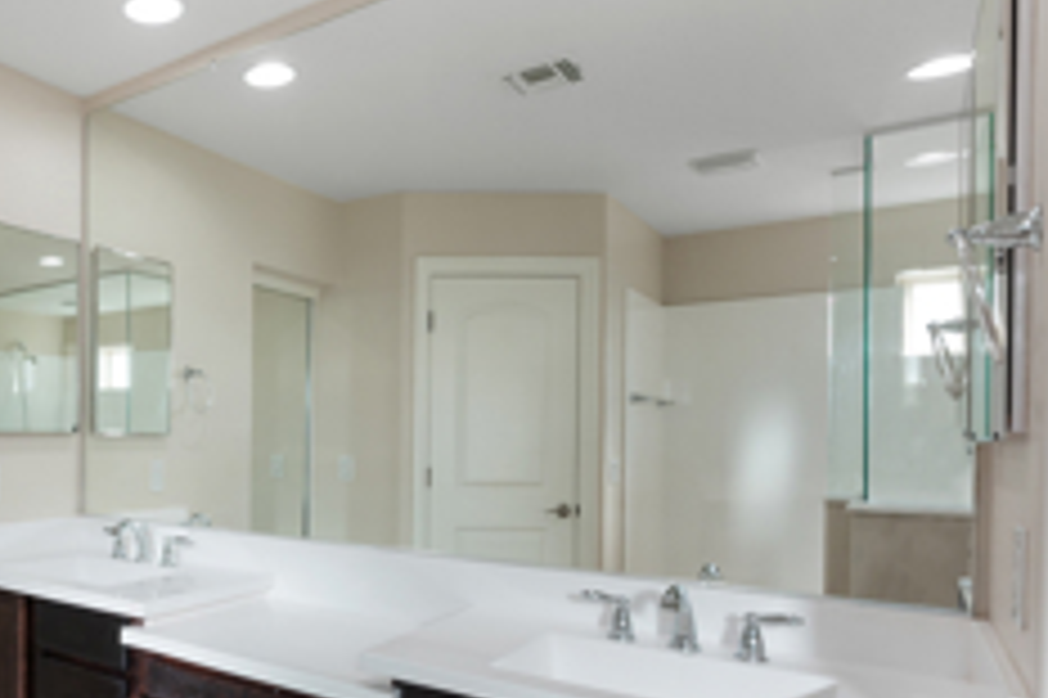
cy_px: 439
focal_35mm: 27
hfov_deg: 58.1
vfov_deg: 47.4
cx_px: 112
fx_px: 785
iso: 320
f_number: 9
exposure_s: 1/4
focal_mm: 14
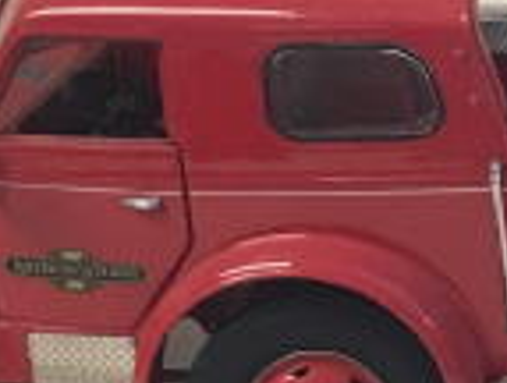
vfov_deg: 7.2
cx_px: 1354
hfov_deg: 8.4
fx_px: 3039
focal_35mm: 207
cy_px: 248
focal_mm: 4.15
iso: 32
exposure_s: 1/30
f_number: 2.2
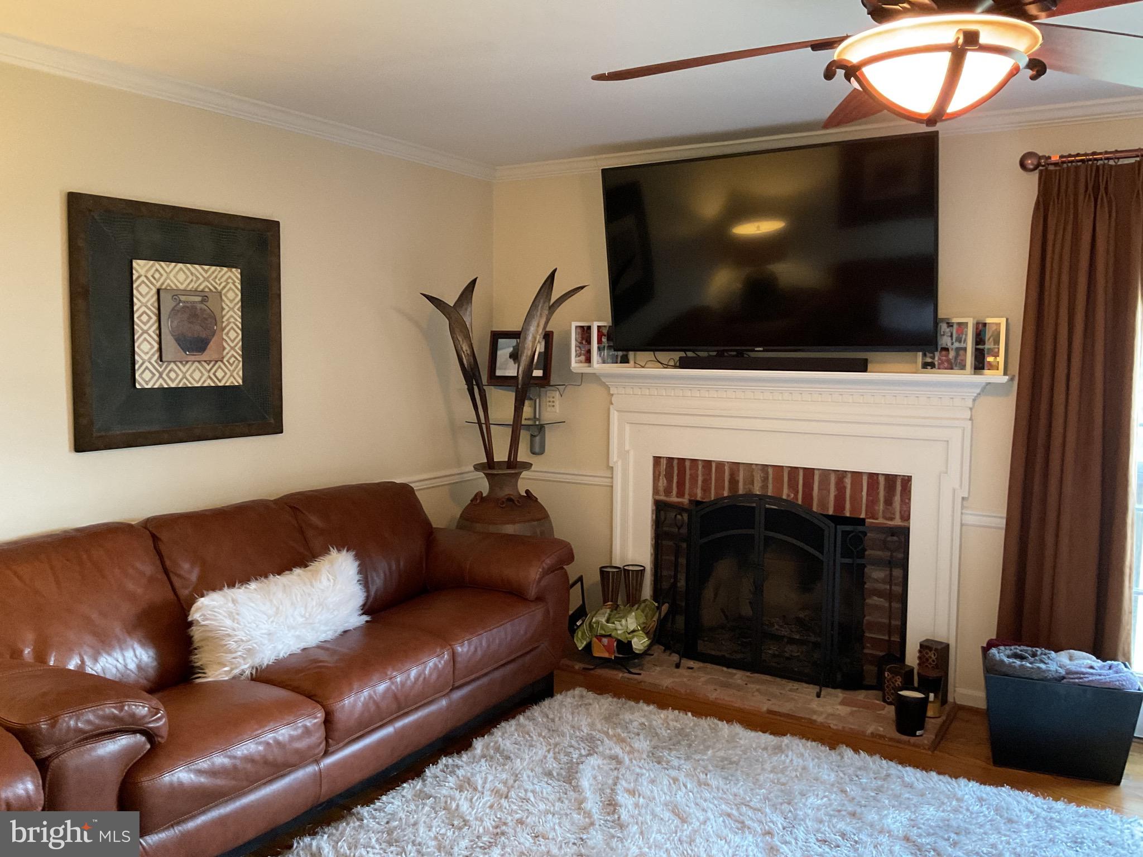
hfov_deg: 61.7
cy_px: 428
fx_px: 958
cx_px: 572
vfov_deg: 48.2
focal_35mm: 29
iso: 400
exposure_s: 1/30
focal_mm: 3
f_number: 1.8
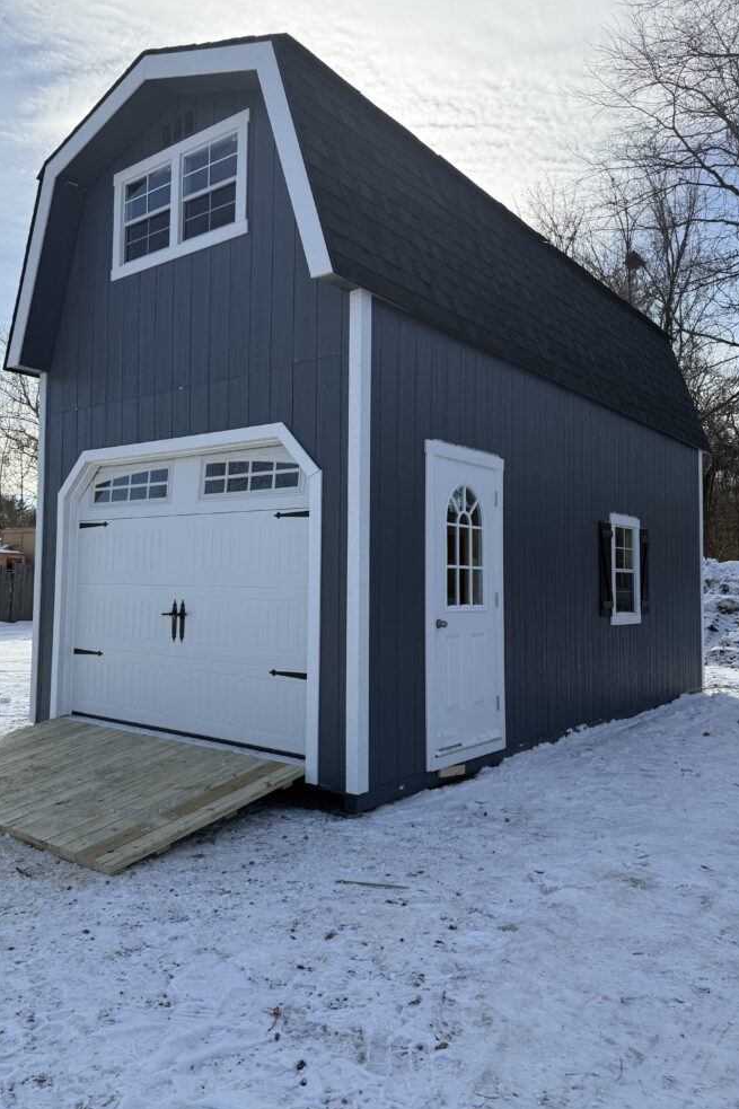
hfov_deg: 49.4
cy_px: 538
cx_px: 322
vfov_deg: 69.4
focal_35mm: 26
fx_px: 801
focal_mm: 6.76
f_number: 1.78
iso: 100
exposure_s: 1/5319
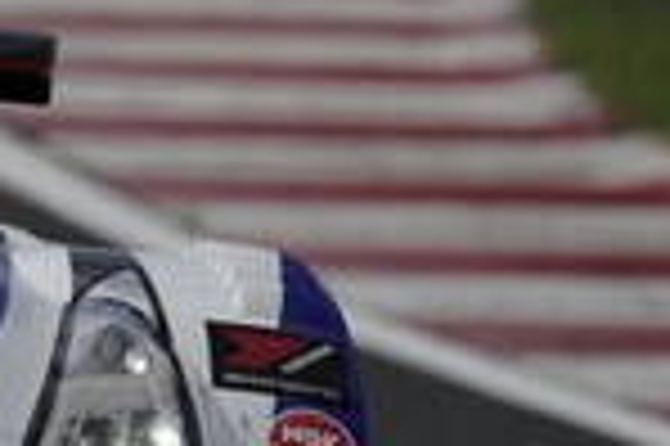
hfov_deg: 0.7
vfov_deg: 0.5
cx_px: -863
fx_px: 53968
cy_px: 230
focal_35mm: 2903
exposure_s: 1/800
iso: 100
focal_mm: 600
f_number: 7.1
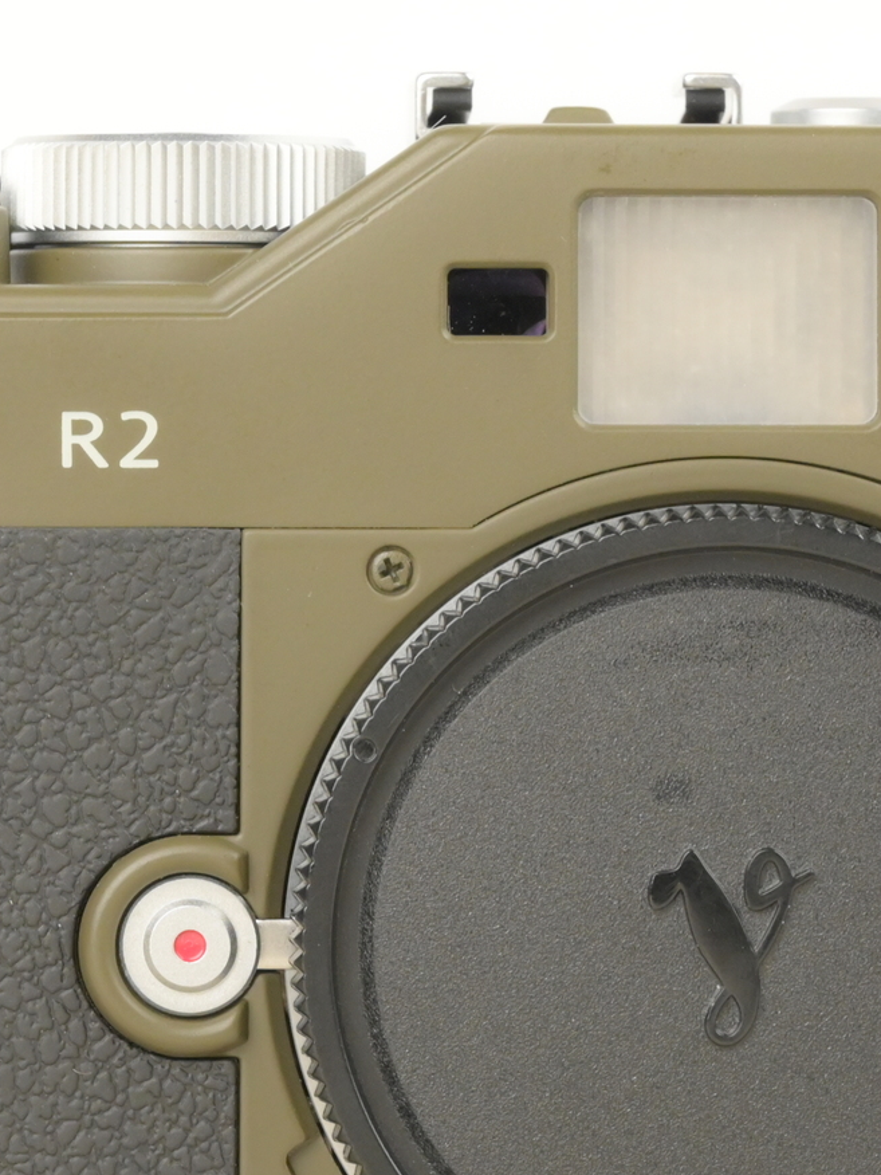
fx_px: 10723
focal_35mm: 316
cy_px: 753
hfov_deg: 4.7
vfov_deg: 6.3
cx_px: 570
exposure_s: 1/100
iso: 3200
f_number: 14
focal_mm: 120
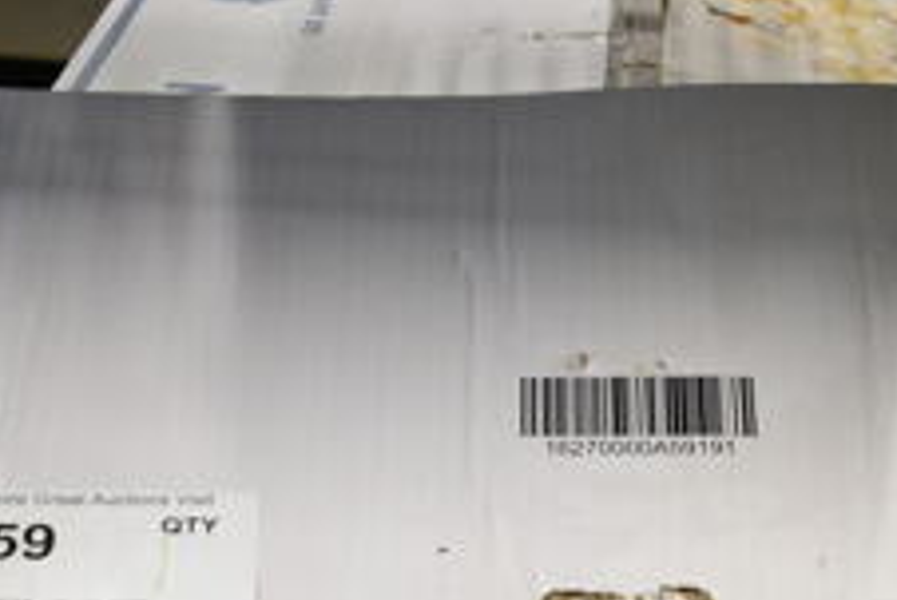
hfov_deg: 27.4
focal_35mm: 73
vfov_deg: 17.4
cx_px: 659
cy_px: 807
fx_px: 1820
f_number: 3.5
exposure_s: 1/30
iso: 320
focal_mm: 18
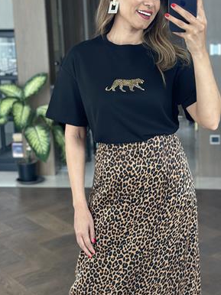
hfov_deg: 23.2
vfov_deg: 30.7
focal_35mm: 63
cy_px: 124
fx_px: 537
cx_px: 134
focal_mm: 6.86
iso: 100
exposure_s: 1/121
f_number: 1.78
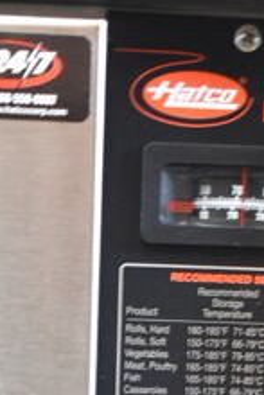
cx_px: 113
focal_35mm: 112
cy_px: 671
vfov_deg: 16.0
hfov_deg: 12.2
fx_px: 1230
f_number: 3.5
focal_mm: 18
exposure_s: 1/30
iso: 1600
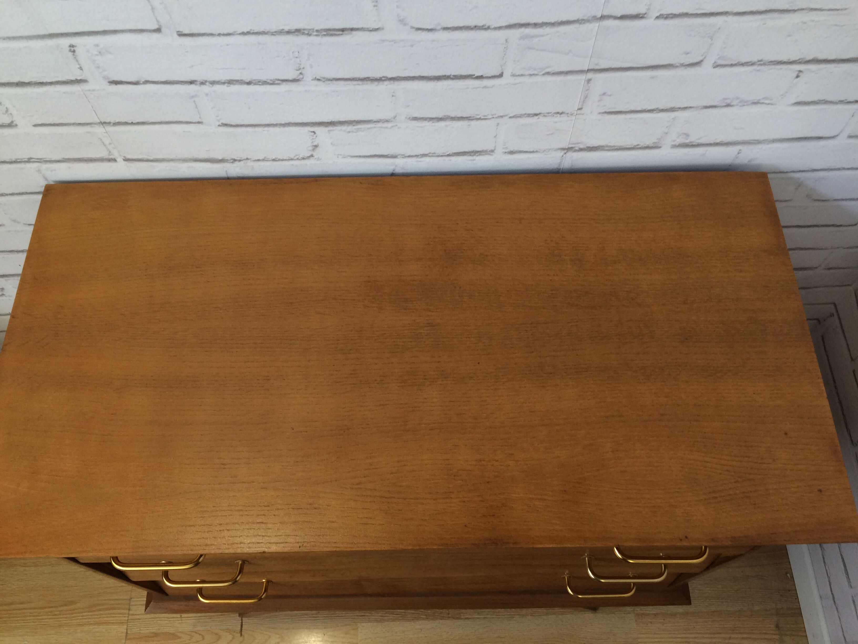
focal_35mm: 29
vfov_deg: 48.2
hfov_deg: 61.7
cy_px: 322
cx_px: 429
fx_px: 719
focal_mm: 4.15
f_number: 2.2
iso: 64
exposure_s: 1/100
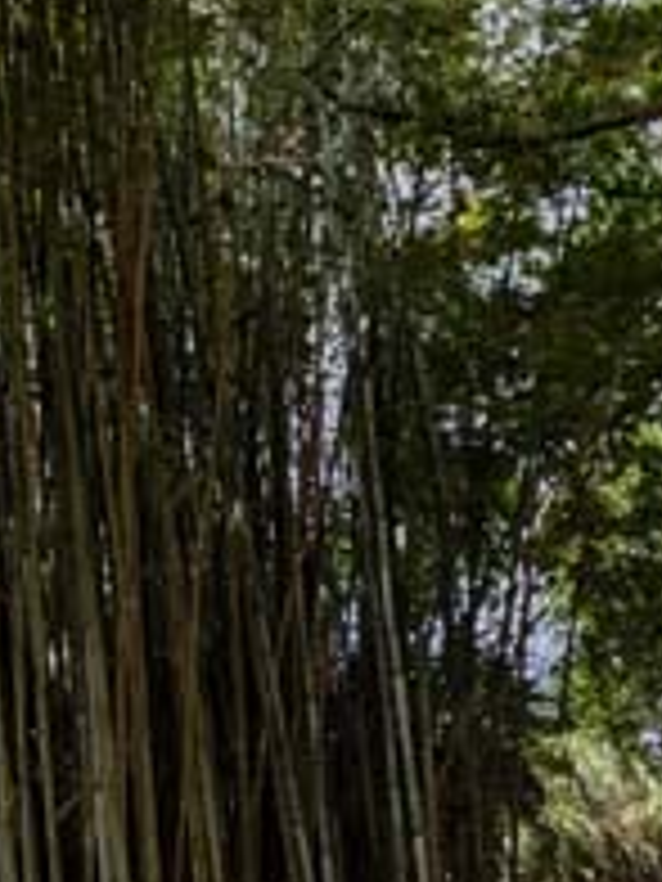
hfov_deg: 27.2
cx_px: -29
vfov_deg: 37.6
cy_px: 612
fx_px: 1275
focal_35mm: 50
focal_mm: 1.83
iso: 37
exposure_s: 1/1751
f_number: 2.2
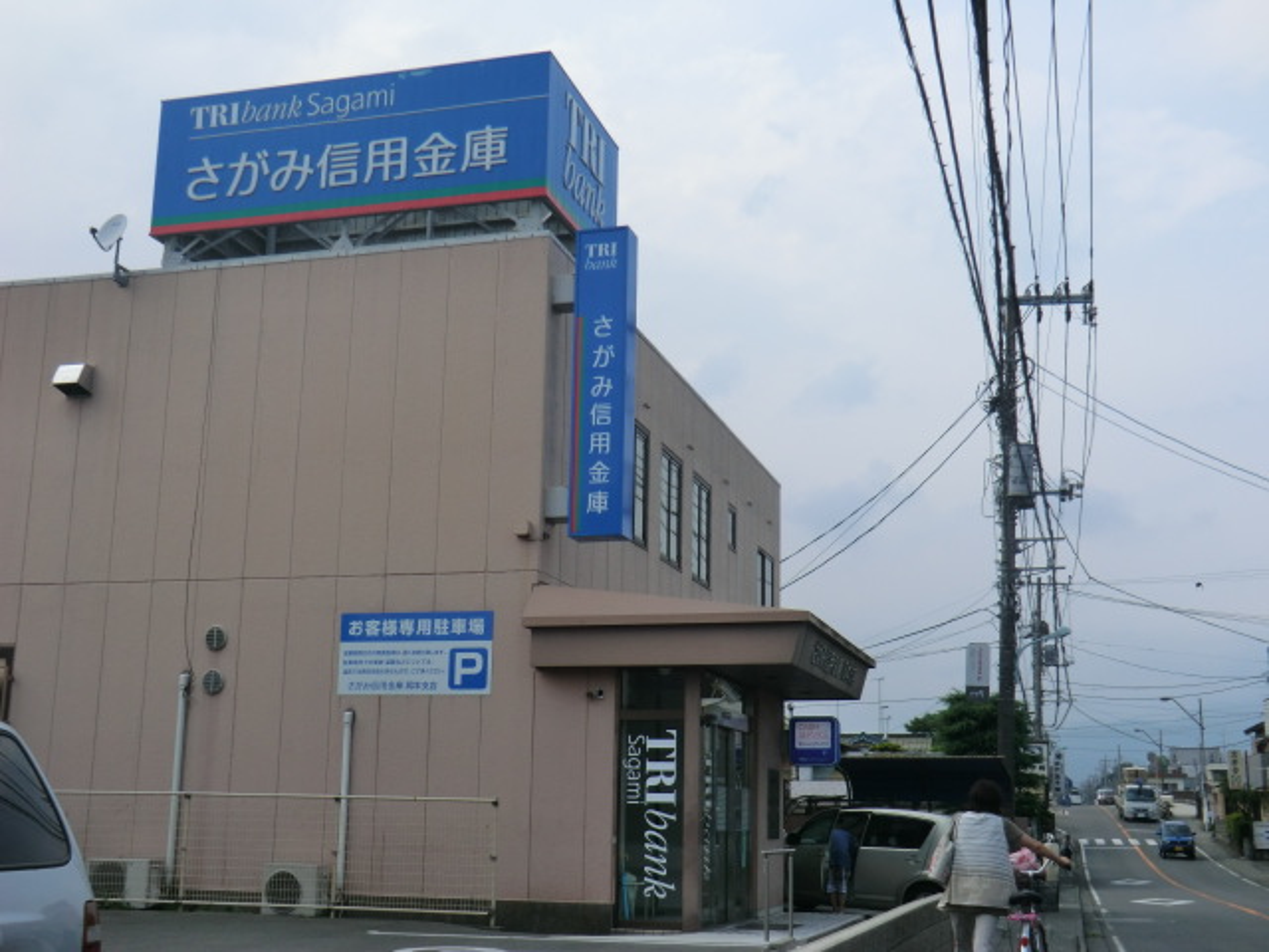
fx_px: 1466
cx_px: 634
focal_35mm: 40
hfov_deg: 46.8
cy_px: 476
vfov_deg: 36.0
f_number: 3.8
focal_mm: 7.1
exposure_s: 1/800
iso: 80
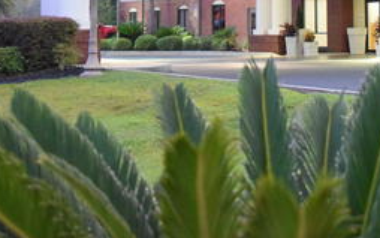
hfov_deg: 26.3
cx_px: 240
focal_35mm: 78
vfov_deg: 15.9
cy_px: -64
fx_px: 811
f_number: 3.8
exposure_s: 1/60
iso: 5000
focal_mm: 21
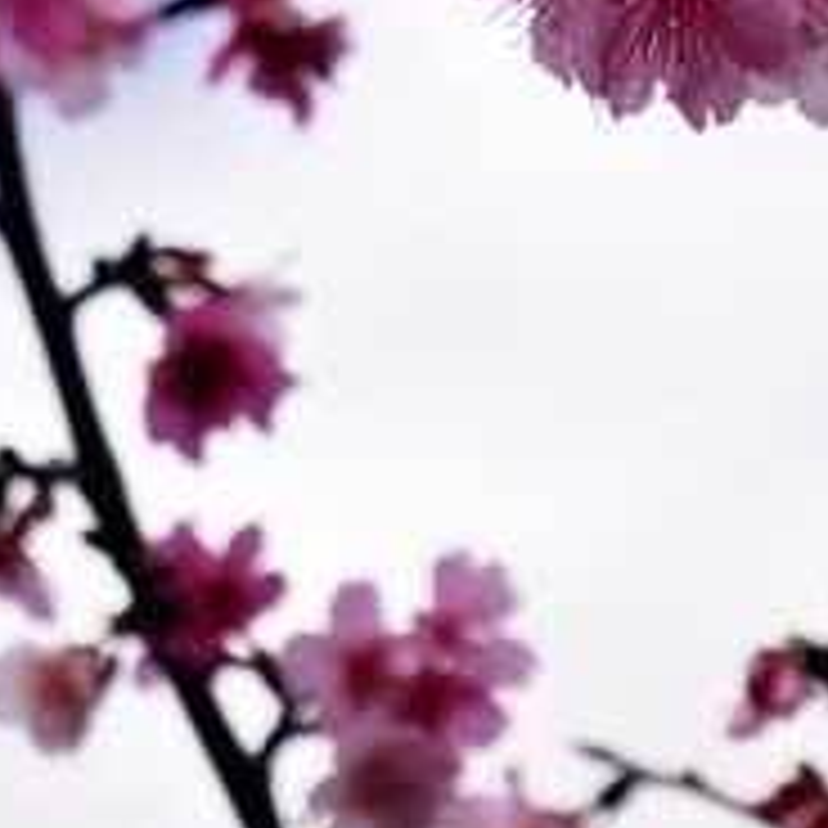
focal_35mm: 259
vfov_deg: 6.7
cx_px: 518
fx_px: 7009
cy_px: -187
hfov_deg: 6.8
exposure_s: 1/1600
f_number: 5.6
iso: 200
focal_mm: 42
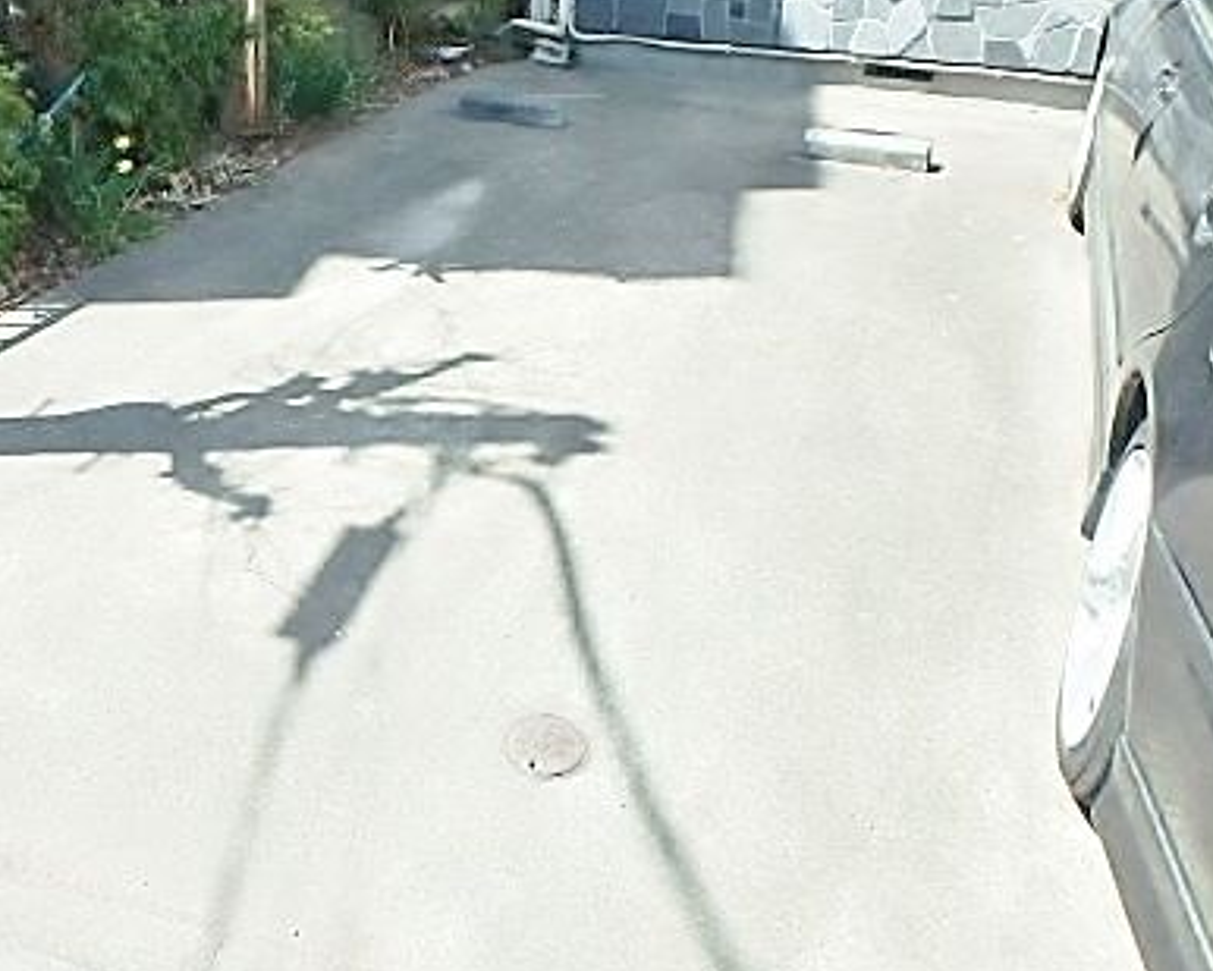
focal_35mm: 34
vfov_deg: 43.1
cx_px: 349
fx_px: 1221
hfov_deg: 51.2
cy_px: 387
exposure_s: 1/320
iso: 125
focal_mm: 3.7
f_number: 3.5
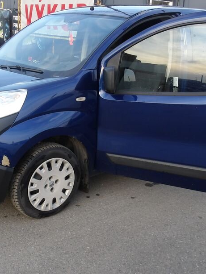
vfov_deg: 41.9
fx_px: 357
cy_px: 110
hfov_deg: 32.1
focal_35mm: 45
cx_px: 84
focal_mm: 4.9
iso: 100
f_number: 3
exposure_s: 1/80
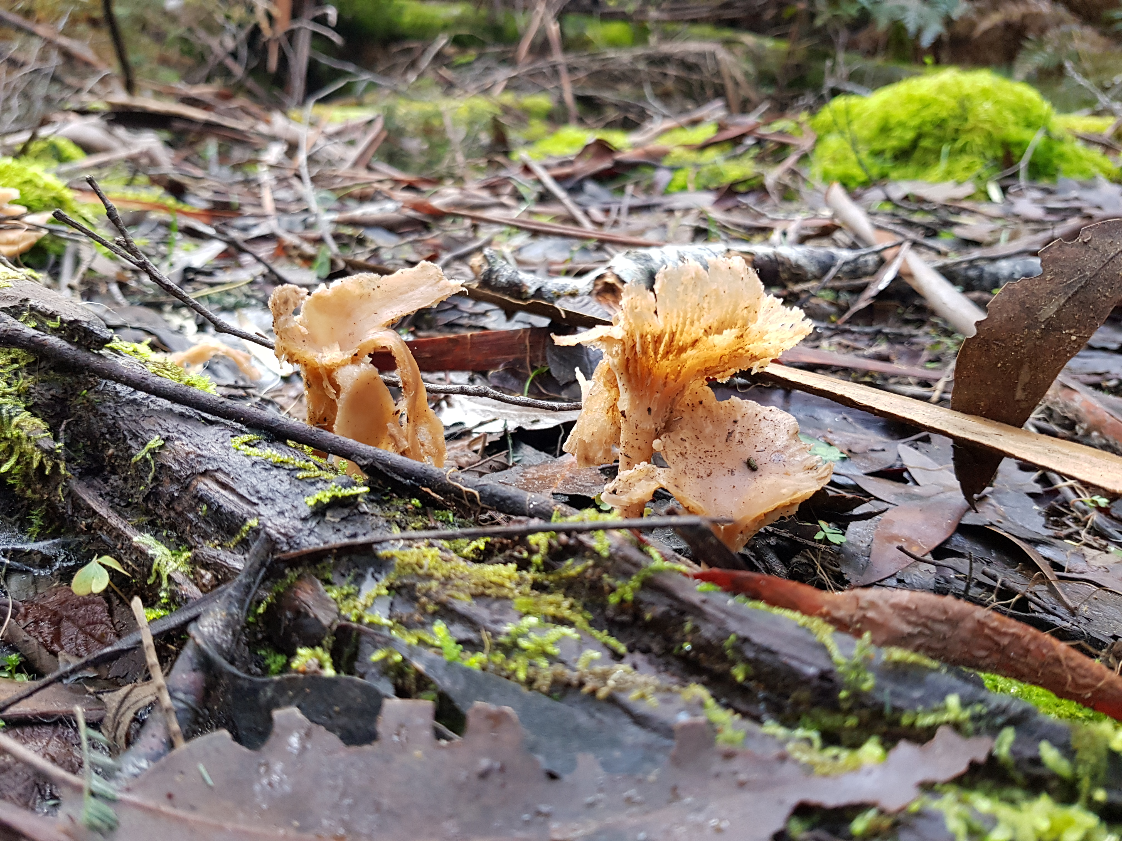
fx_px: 843
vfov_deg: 53.1
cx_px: 561
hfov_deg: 67.3
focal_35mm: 26
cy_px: 420
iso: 160
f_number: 1.7
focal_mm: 4.2
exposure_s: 1/50
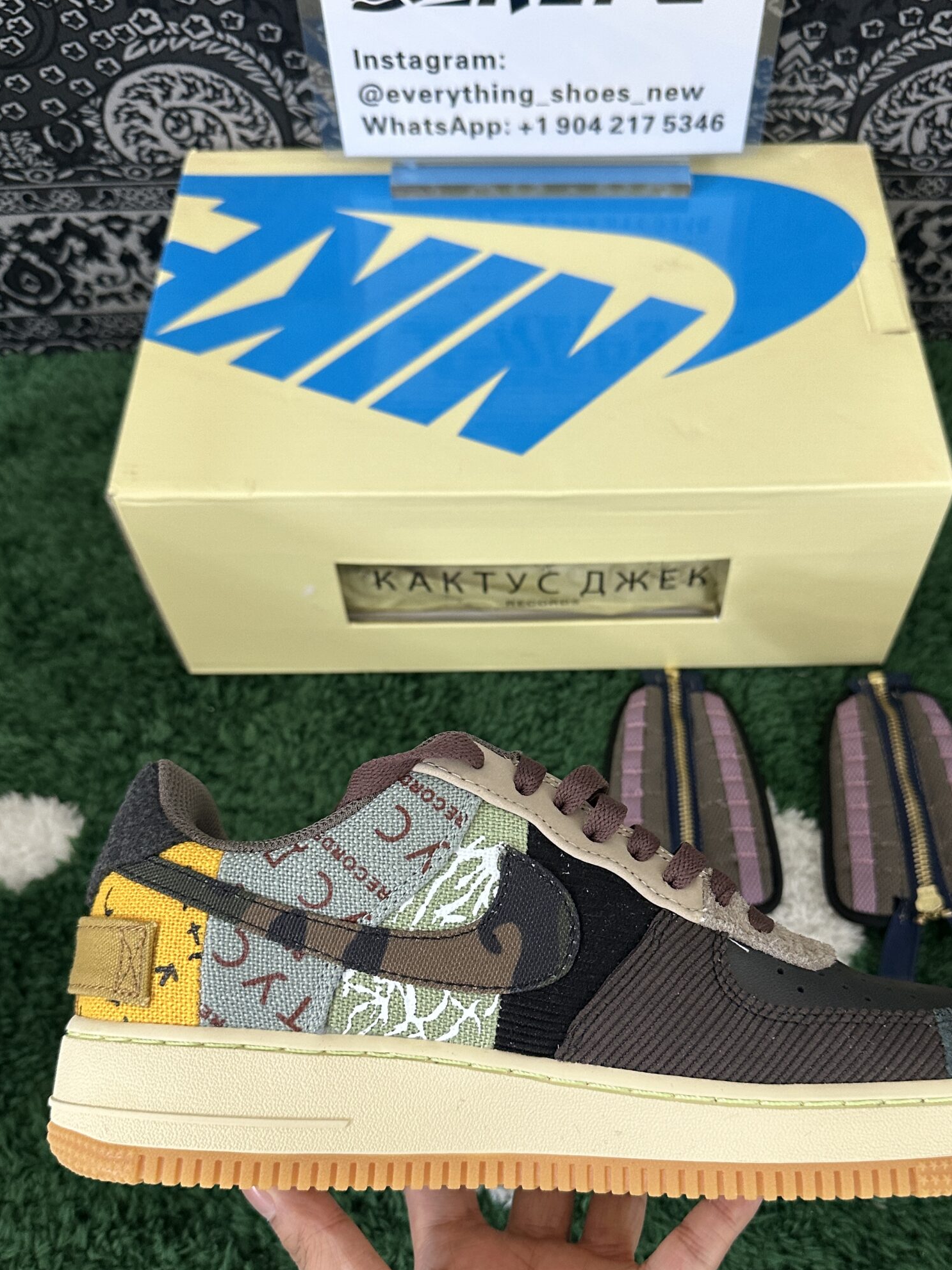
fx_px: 1137
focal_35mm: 31
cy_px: 738
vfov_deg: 58.1
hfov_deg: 45.3
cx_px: 552
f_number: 1.78
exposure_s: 1/50
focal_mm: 6.86
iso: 320
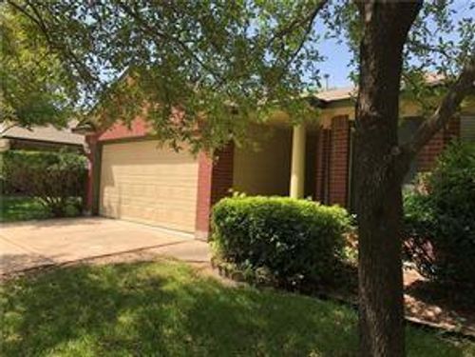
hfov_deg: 63.4
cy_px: 178
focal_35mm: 28
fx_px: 384
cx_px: 238
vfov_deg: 49.7
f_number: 1.8
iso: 20
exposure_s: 1/649
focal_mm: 4
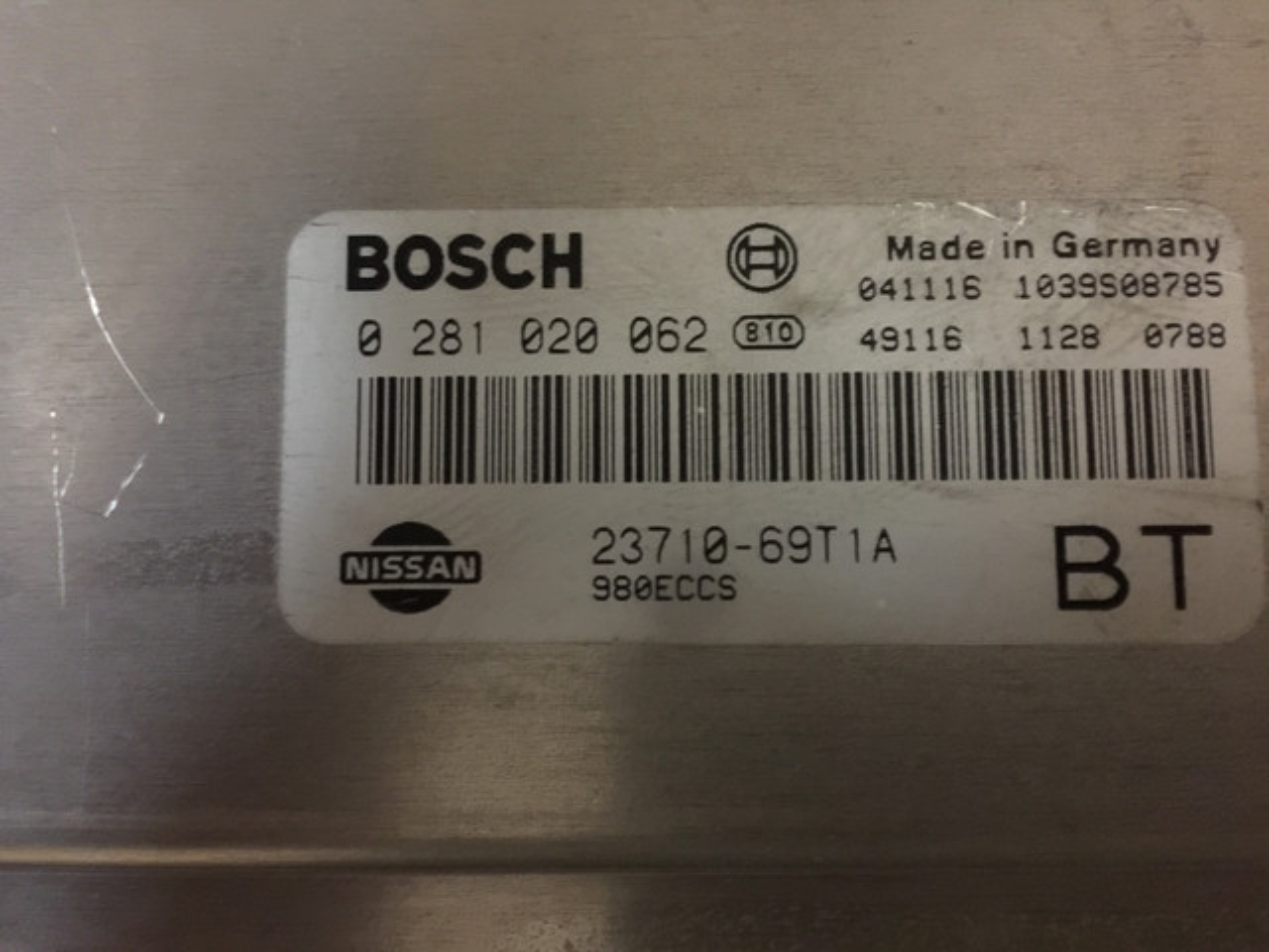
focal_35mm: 29
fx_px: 1063
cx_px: 634
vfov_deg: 48.2
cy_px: 476
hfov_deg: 61.7
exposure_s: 1/4
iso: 200
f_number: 2.2
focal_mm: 4.15
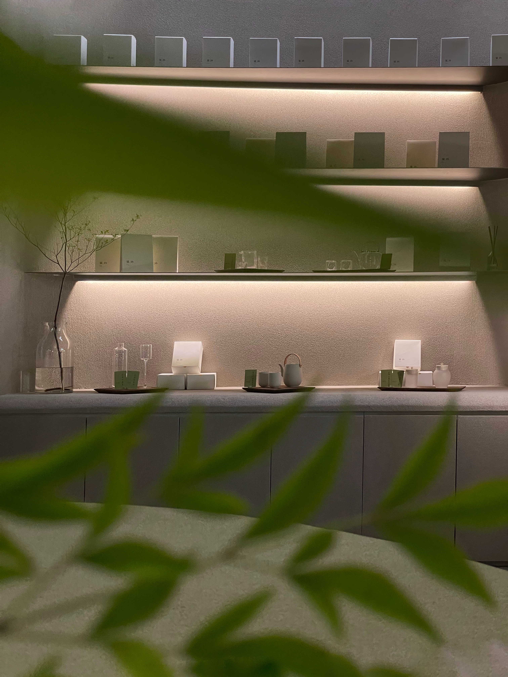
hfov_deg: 28.0
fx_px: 1017
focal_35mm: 52
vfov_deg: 36.8
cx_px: 254
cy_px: 338
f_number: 2
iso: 200
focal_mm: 6
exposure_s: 1/50
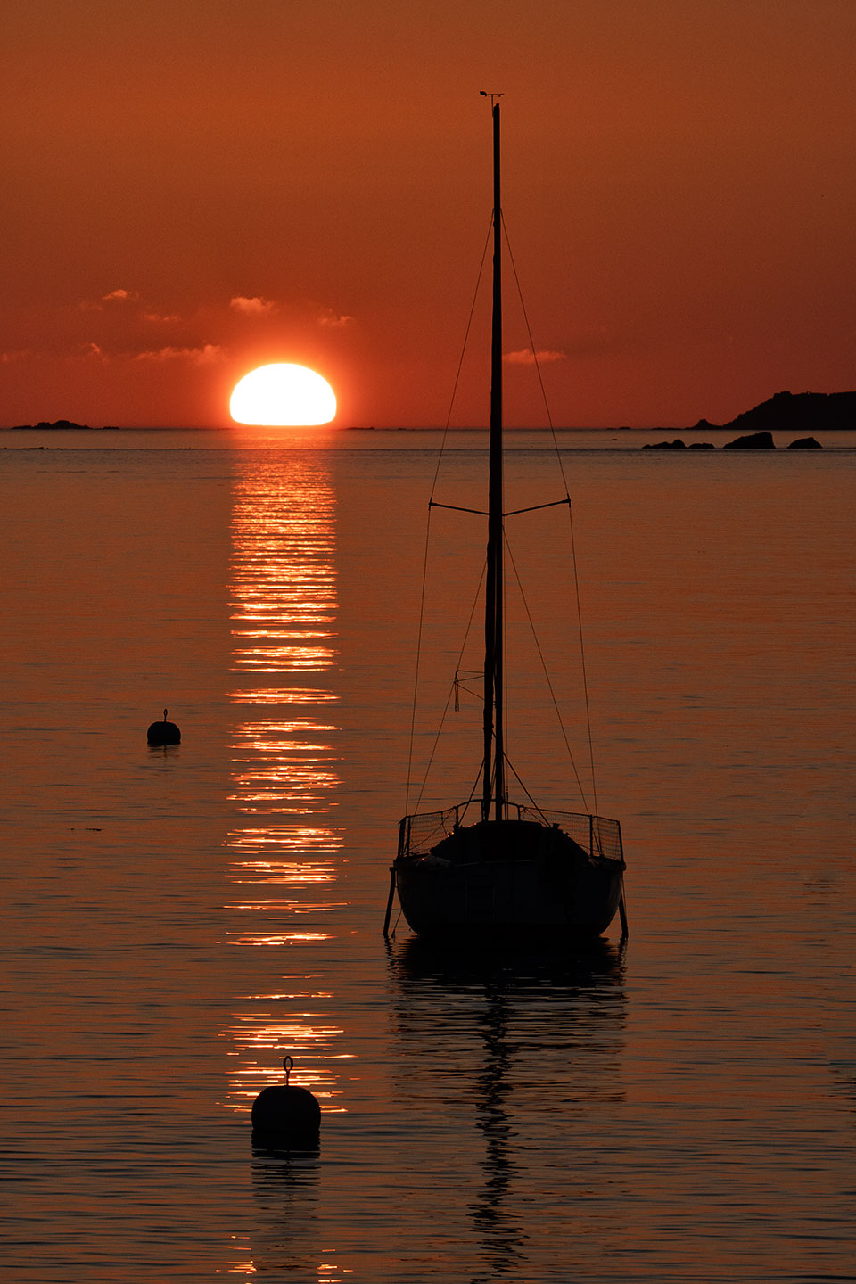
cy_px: 642
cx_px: 428
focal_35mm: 315
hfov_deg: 4.4
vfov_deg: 6.5
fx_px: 11234
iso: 400
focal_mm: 210
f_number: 11
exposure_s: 1/800
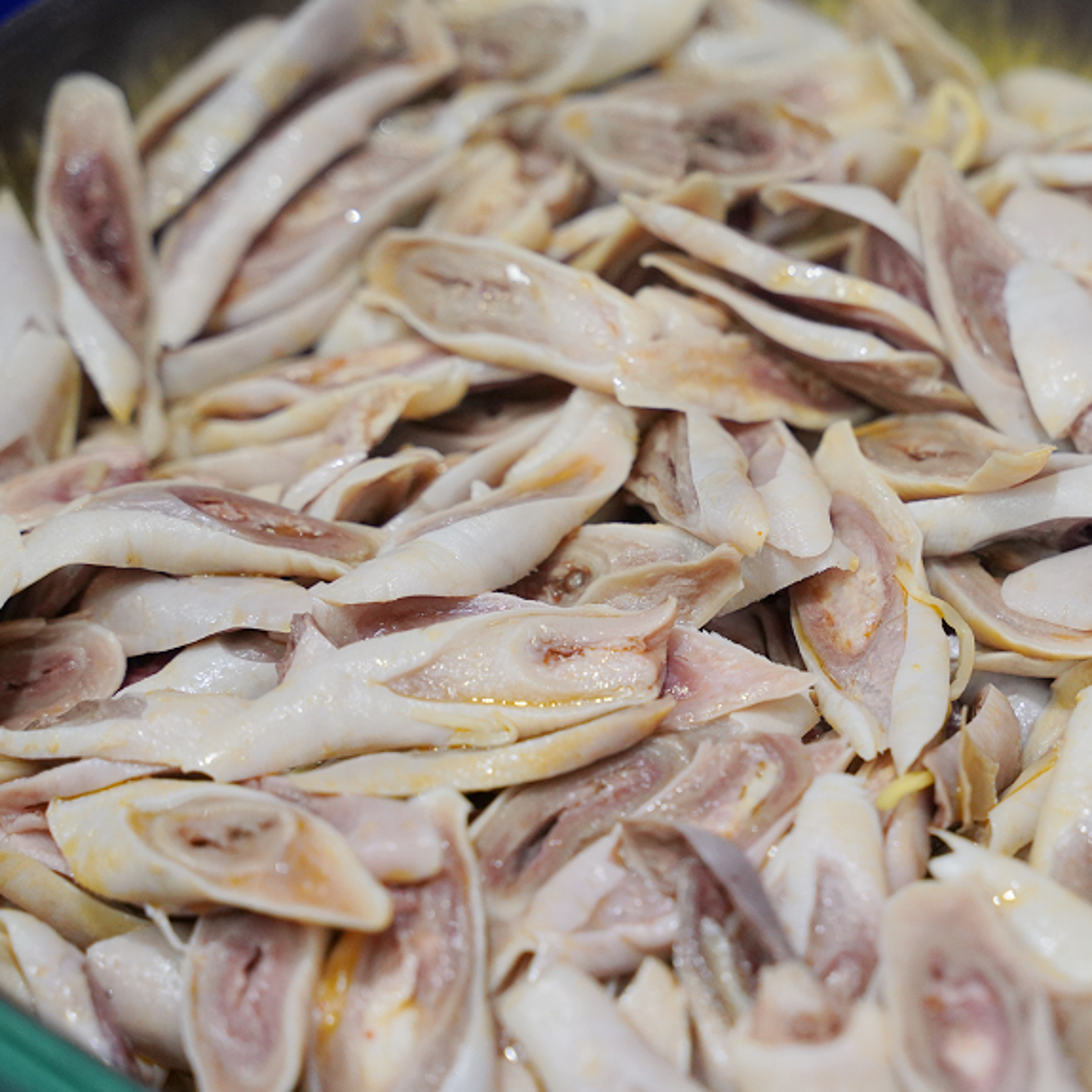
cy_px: 566
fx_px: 4176
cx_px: 896
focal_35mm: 117
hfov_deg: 14.8
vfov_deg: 14.9
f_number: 4
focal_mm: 66
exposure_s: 1/160
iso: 1600
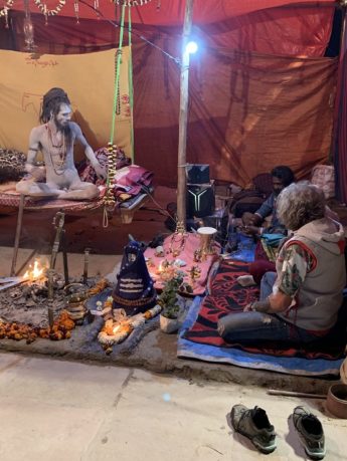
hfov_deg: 53.1
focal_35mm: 26
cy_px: 230
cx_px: 174
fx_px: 347
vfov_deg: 67.3
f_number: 1.8
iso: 500
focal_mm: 4.25
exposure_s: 1/25
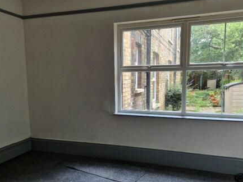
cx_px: 124
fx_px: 217
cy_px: 107
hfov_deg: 58.4
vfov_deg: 45.2
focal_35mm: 31
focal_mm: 5.4
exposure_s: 1/100
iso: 125
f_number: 1.8
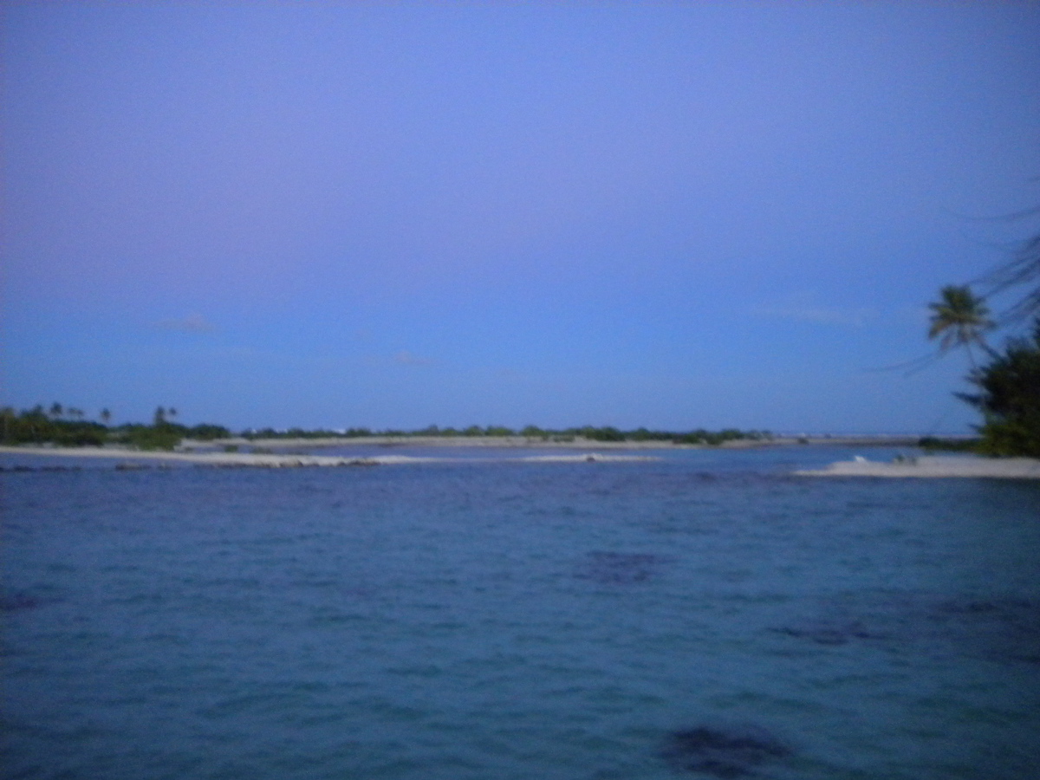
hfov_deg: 52.6
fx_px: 1052
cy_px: 390
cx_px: 520
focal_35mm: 35
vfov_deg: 40.7
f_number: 3.1
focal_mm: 6.3
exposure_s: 1/41.5
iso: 400
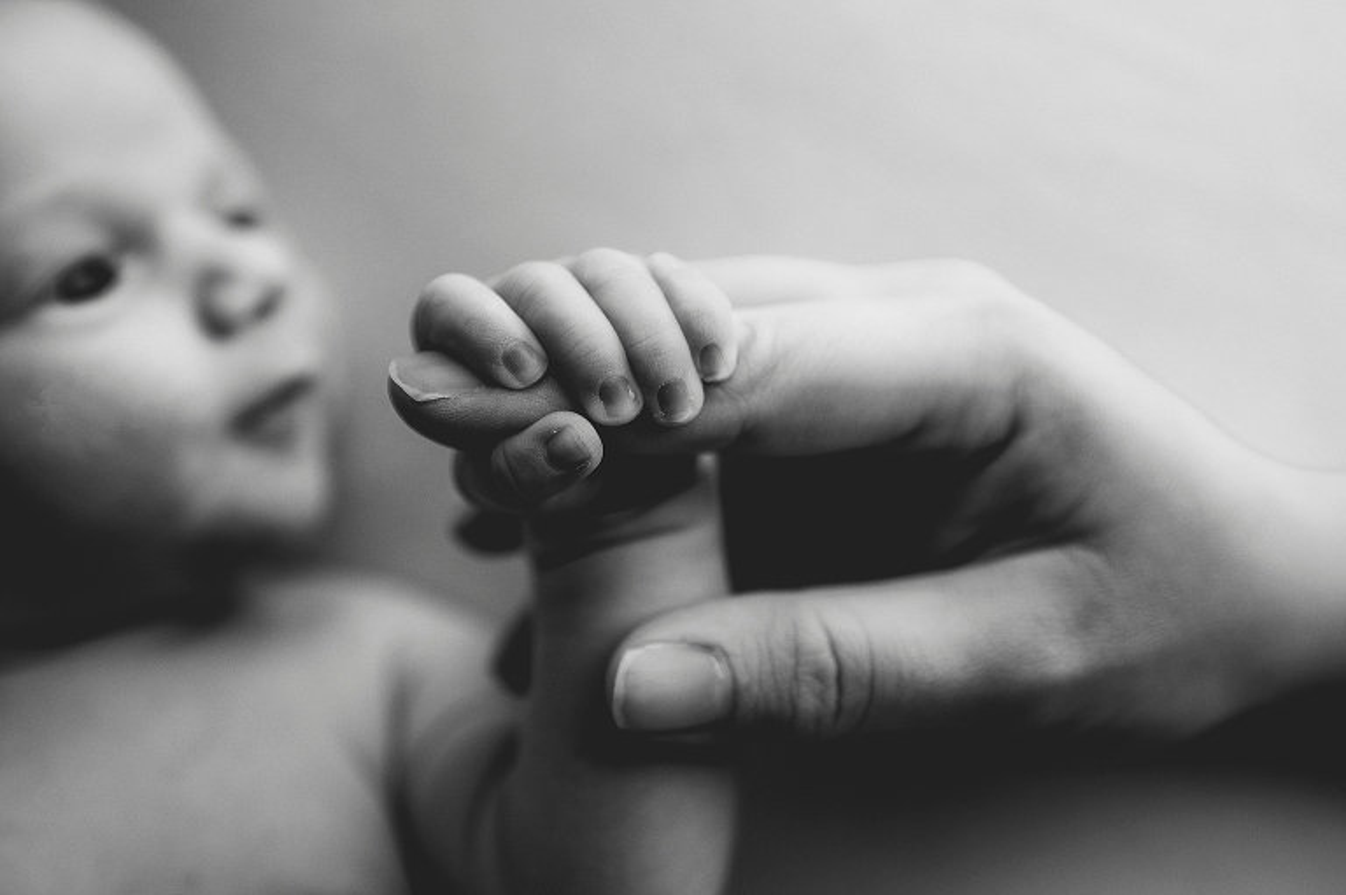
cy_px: 448
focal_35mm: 35
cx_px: 673
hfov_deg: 54.5
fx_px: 1308
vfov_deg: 37.8
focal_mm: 35
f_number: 2.8
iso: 250
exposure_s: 1/200
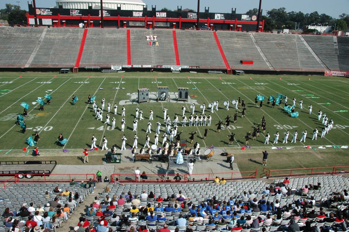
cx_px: 174
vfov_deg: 39.9
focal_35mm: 33
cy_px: 116
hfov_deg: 57.3
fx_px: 320
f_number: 10
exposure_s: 1/400
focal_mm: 22
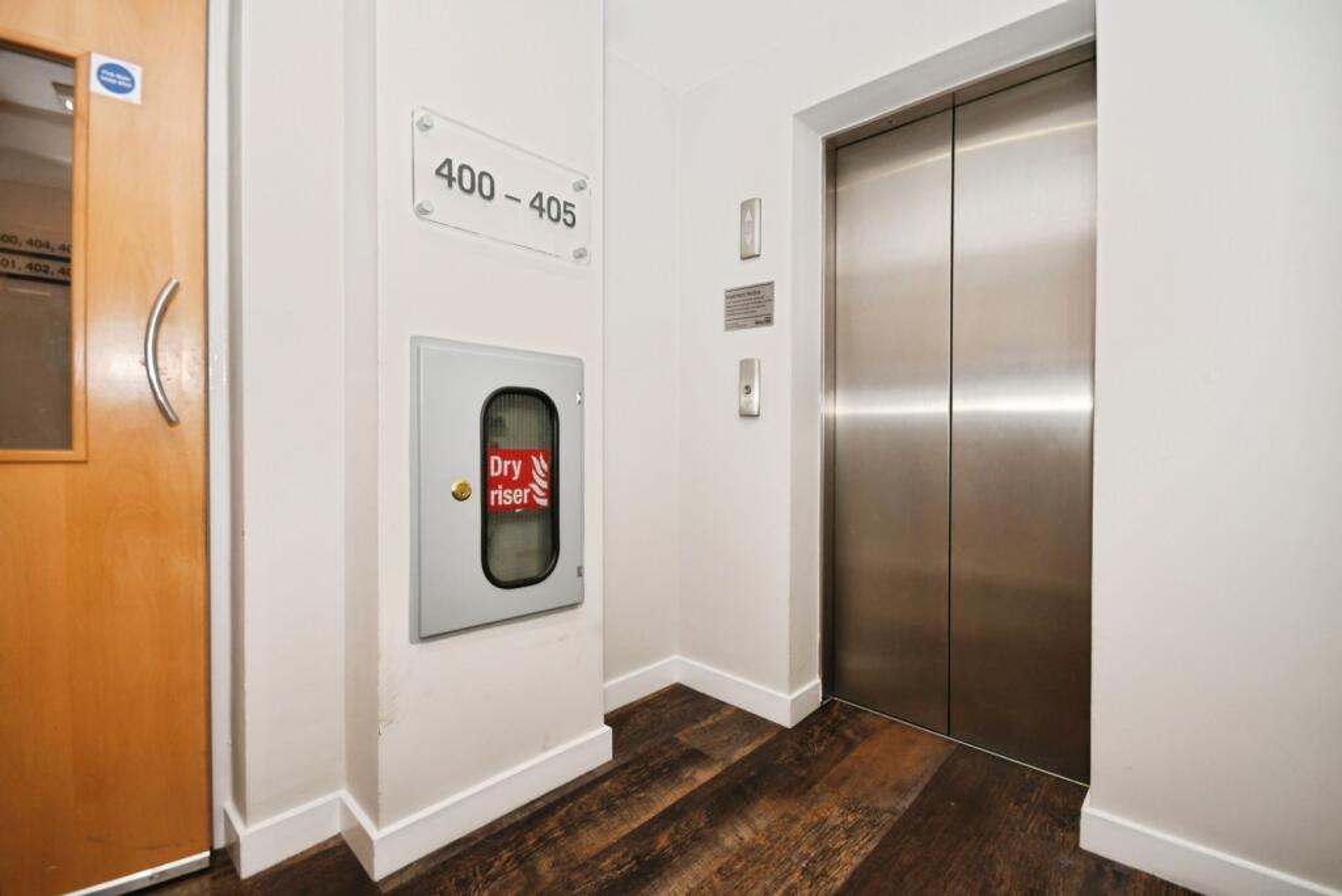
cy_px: 448
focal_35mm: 15
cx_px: 671
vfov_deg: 77.4
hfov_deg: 100.4
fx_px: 559
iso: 400
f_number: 8
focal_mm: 10
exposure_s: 1/30
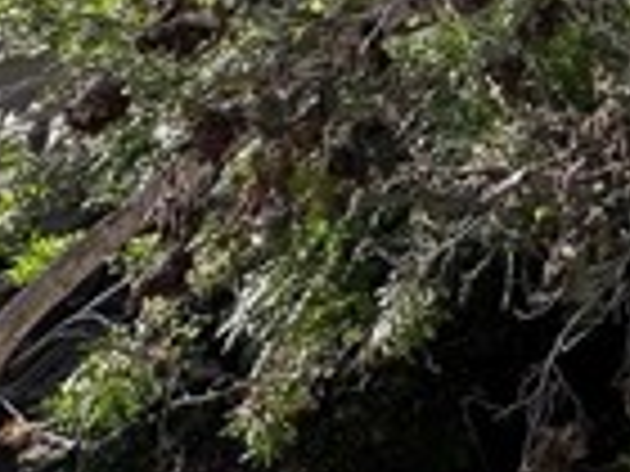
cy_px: -319
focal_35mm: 64
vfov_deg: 18.9
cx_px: 1152
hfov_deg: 20.5
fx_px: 1165
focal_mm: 2.22
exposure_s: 1/410
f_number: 2.2
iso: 40
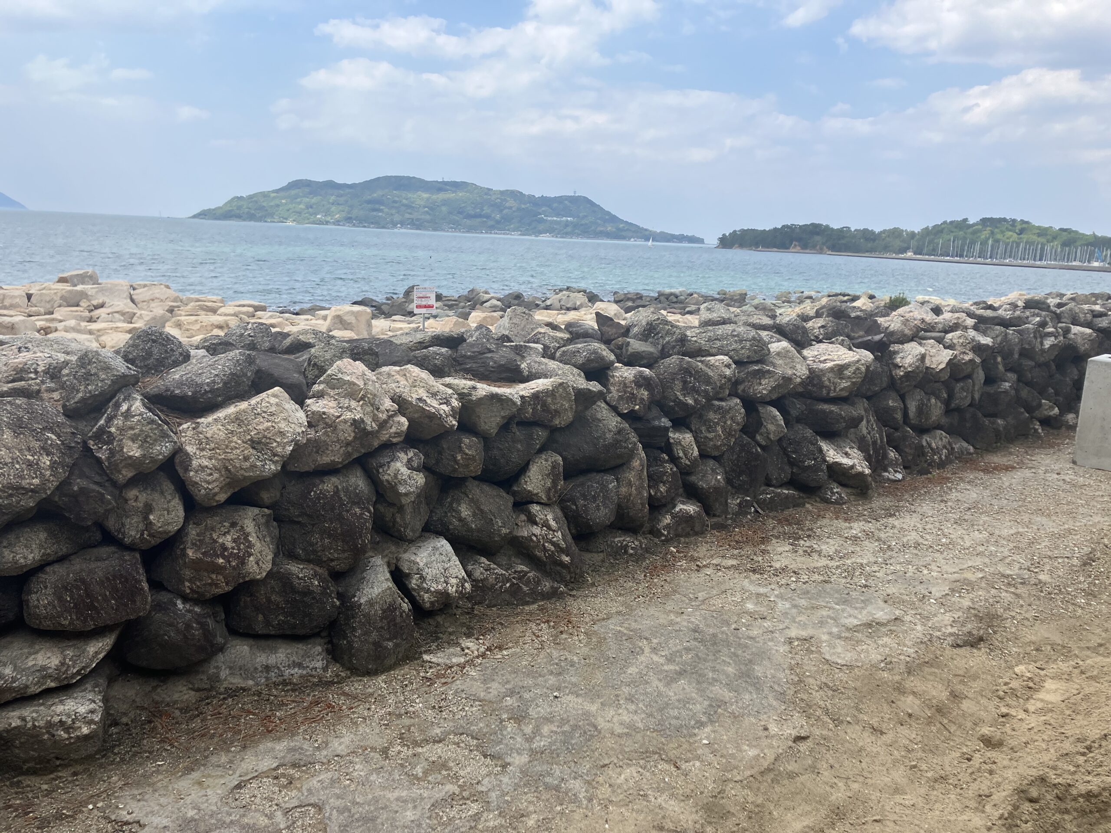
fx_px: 899
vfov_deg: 49.7
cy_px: 416
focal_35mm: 28
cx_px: 556
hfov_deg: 63.4
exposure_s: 1/1389
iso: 32
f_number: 1.8
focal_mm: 3.99
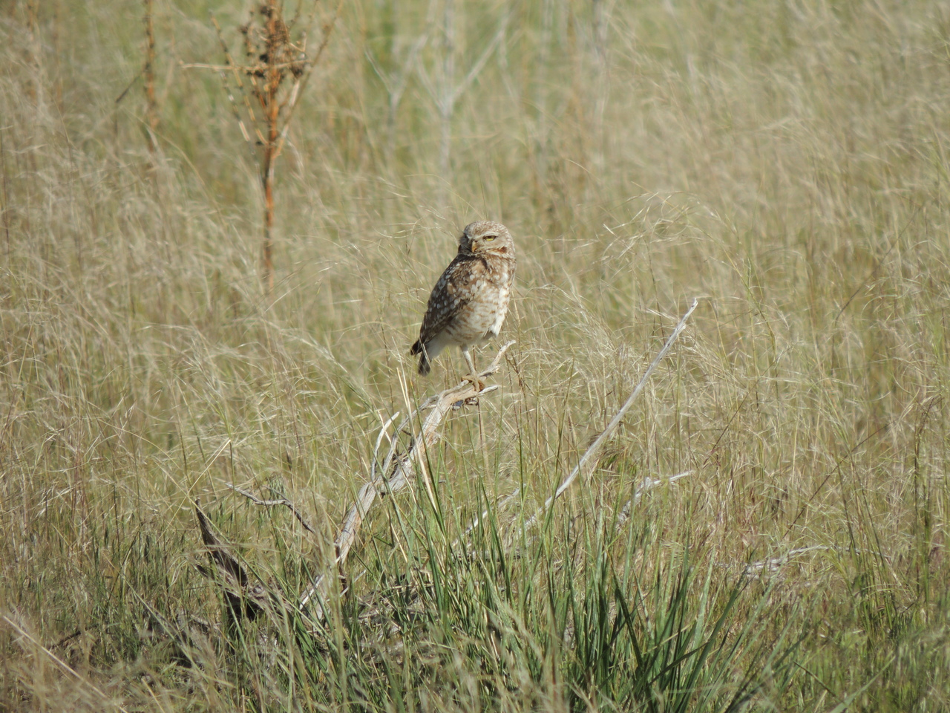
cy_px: 356
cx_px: 475
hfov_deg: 2.0
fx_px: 27444
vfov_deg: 1.5
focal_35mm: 1000
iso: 100
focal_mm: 180
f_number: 5.9
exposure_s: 1/500
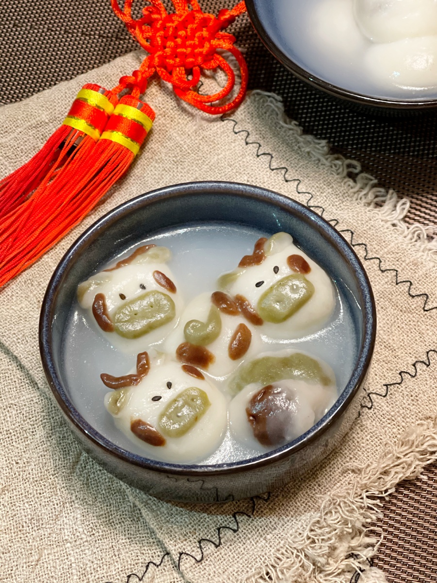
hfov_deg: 22.9
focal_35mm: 64
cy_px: 292
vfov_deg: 30.3
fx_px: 1077
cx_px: 218
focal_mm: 7.5
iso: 400
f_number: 2.2
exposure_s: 1/34
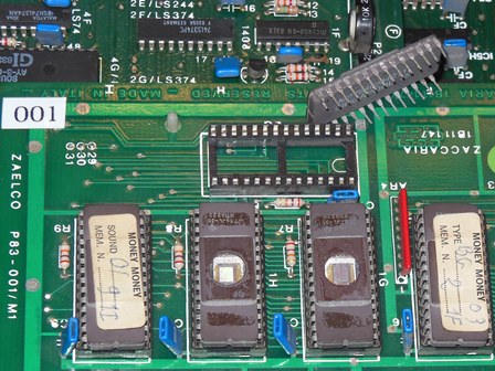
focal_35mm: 98
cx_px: 248
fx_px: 1401
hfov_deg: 20.0
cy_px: 186
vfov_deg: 15.1
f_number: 4.7
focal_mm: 17.5
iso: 200
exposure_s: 1/60
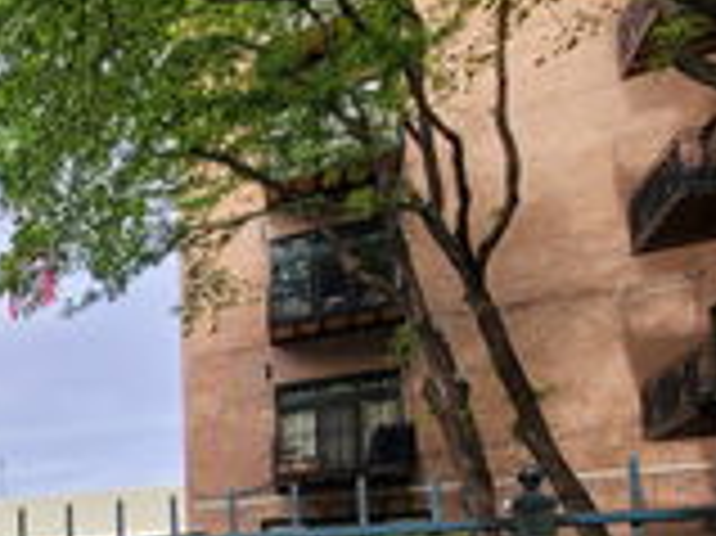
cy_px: 595
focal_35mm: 35
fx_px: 723
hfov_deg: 35.1
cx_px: -227
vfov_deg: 34.8
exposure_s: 1/909
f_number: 2.2
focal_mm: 2.2
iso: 64
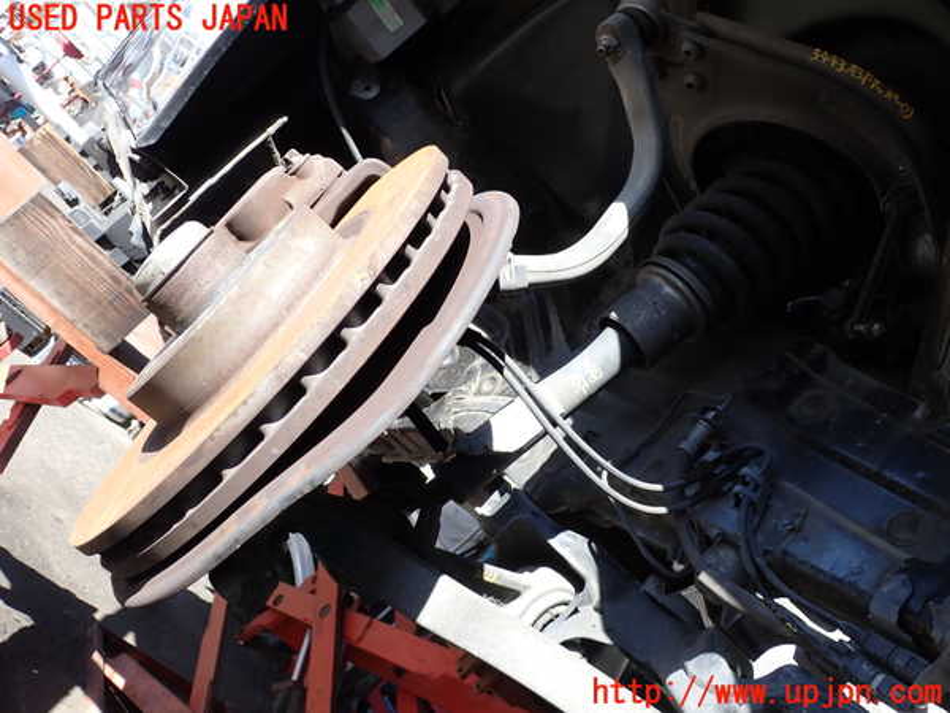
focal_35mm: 30
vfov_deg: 46.8
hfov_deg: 60.0
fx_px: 823
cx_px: 475
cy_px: 356
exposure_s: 1/250
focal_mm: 5.4
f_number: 3.2
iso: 100
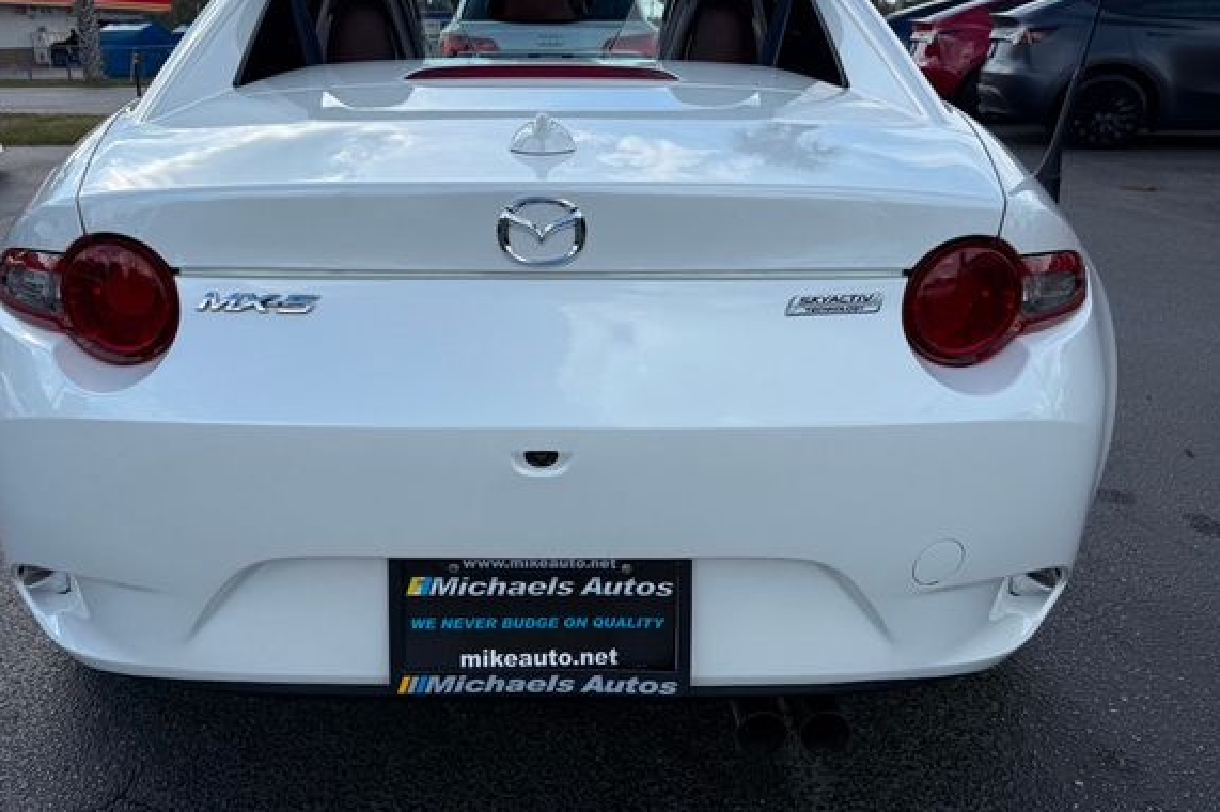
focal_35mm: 28
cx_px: 545
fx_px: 948
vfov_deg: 46.2
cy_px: 355
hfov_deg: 65.3
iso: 80
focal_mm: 6.76
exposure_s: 1/4167
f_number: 1.78
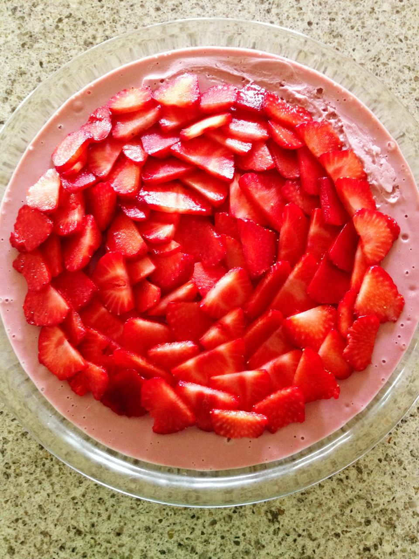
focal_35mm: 35
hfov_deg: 40.7
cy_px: 280
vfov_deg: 52.6
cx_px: 210
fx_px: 565
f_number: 2.4
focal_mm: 4.28
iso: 200
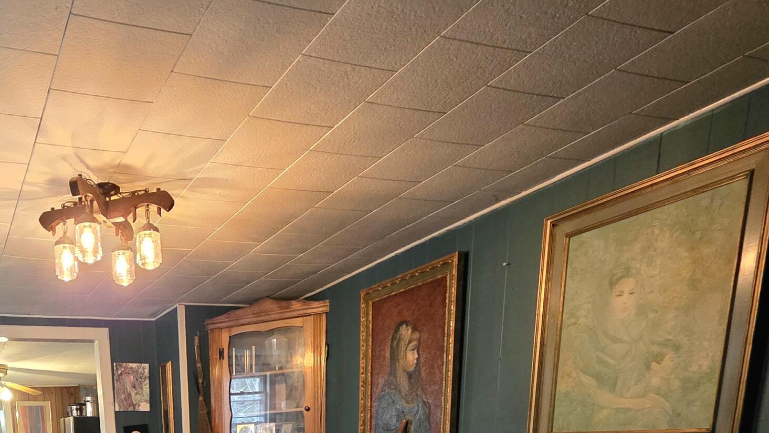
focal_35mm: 29
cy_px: 589
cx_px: 158
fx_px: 591
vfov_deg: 30.1
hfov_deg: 60.9
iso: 800
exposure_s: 1/40
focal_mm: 2.2
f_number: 1.9
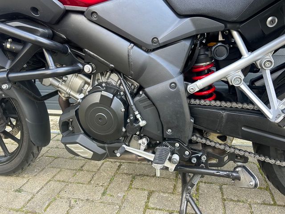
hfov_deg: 67.3
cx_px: 142
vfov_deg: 53.1
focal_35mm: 26
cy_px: 107
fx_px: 214
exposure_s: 1/121
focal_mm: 5.7
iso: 50
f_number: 1.5
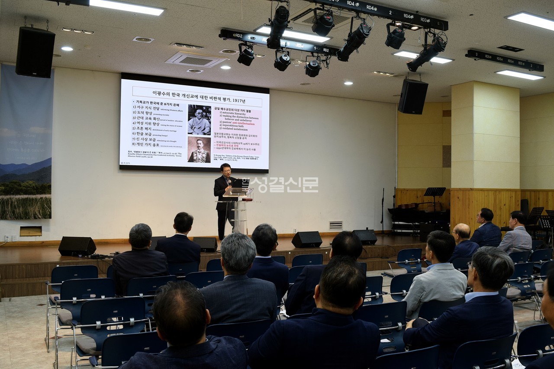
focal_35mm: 36
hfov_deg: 53.1
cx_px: 277
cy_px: 184
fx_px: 554
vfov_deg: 36.9
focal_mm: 24
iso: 400
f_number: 6.3
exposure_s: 1/40
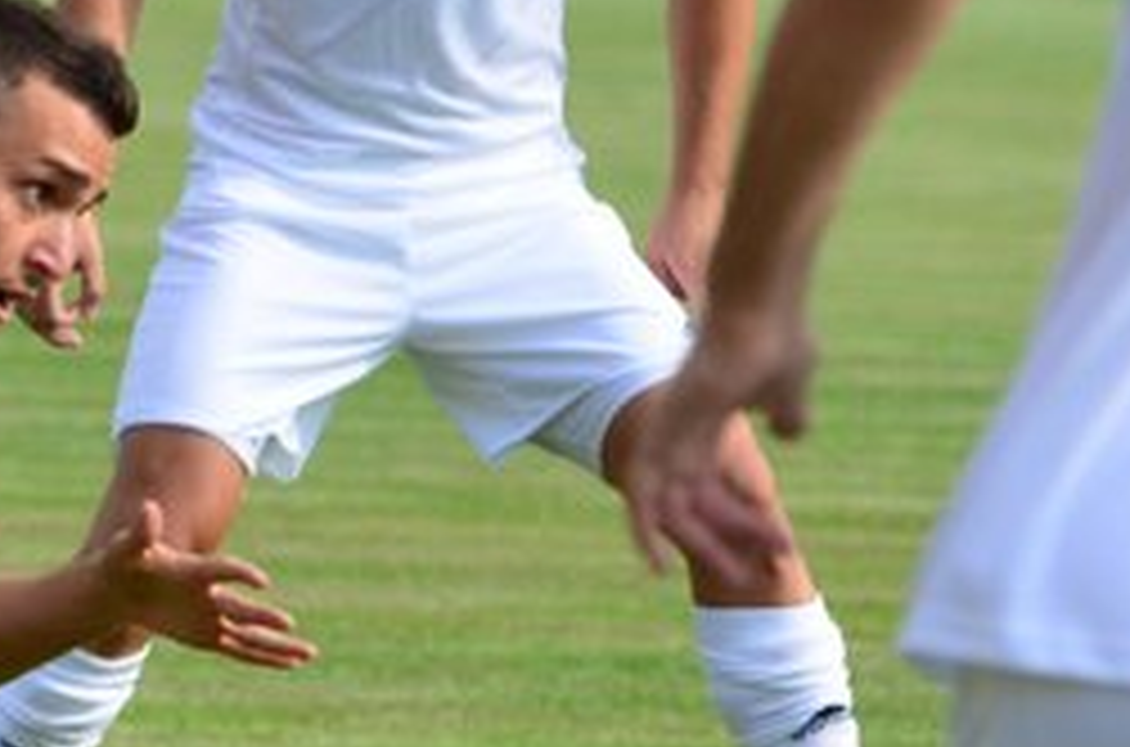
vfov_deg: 1.5
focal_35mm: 887
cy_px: 378
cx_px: -207
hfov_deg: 2.3
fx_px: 27765
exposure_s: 1/2000
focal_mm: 165
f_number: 5.6
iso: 640
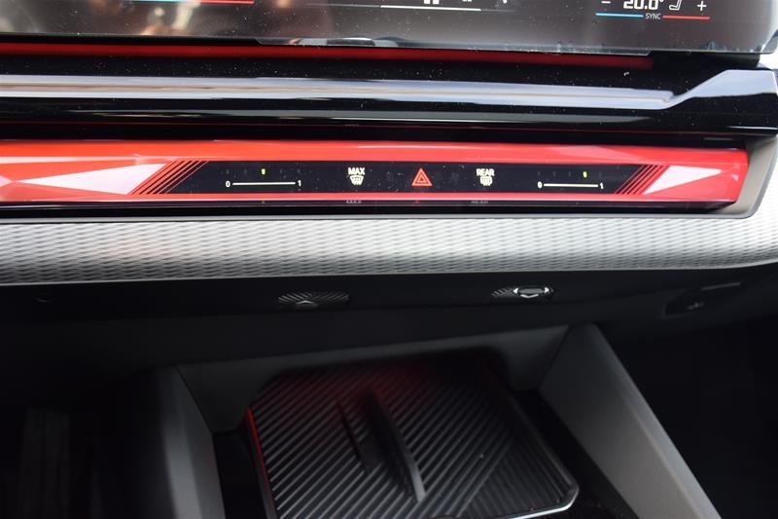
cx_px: 389
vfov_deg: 36.9
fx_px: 778
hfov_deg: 53.1
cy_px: 260
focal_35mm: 36
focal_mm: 24
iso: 500
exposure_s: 1/60
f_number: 4
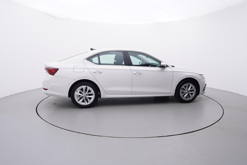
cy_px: 82
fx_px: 154
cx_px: 124
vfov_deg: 56.2
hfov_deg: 77.3
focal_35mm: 22
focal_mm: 15
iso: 200
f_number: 5
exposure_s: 1/80
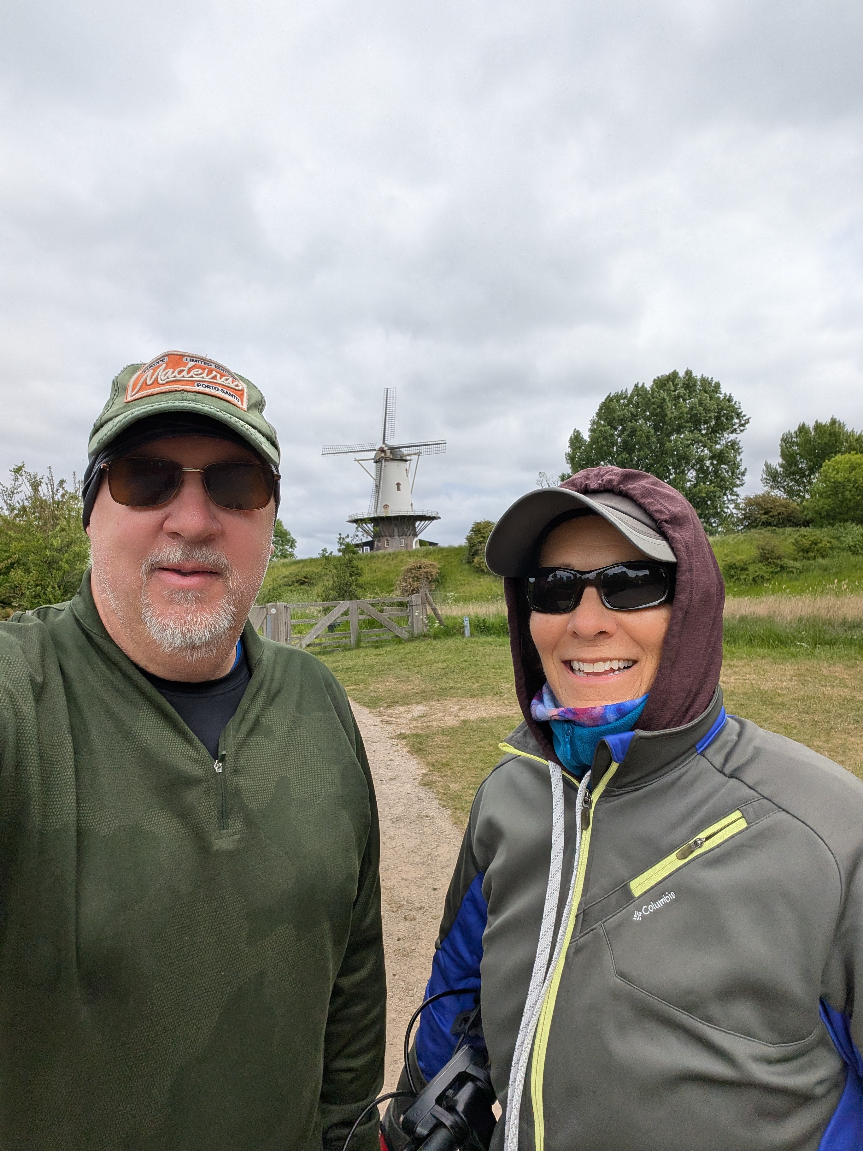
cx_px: 432
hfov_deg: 71.6
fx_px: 598
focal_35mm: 18
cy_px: 576
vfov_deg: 87.8
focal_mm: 2.71
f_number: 2.2
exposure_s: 1/2092
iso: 57
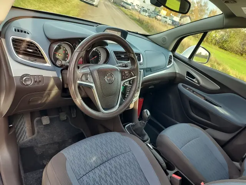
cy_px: 92
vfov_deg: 58.9
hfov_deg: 73.9
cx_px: 123
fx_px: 163
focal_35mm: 23
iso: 100
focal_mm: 5.56
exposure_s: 1/162
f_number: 1.8
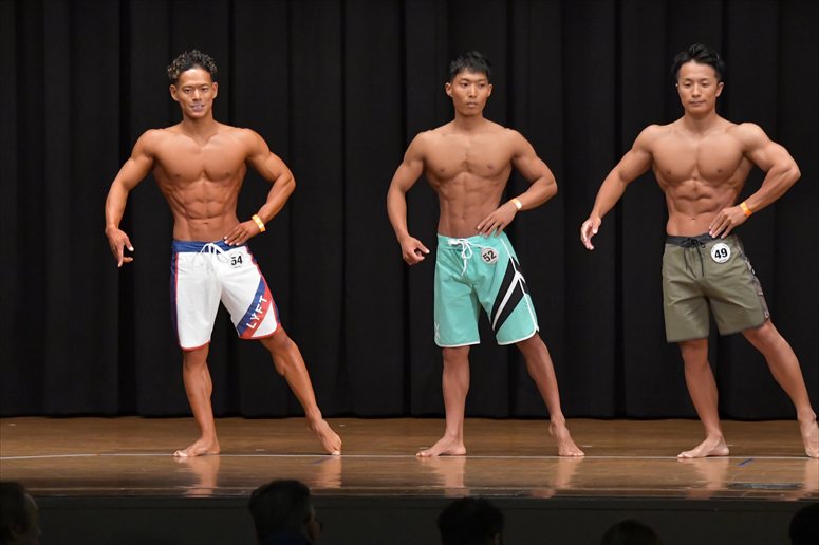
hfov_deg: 9.5
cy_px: 272
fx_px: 4934
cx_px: 410
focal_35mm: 217
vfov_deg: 6.3
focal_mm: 145
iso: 6400
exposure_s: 1/400
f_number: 5.6
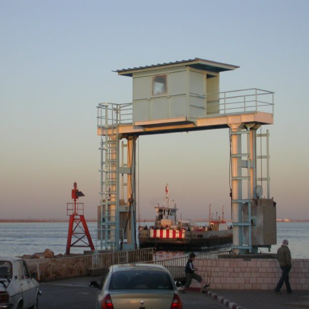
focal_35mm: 133
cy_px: 154
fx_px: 1343
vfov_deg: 13.1
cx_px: 156
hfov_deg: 13.1
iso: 100
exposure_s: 1/70.4
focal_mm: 23.3
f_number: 4.2
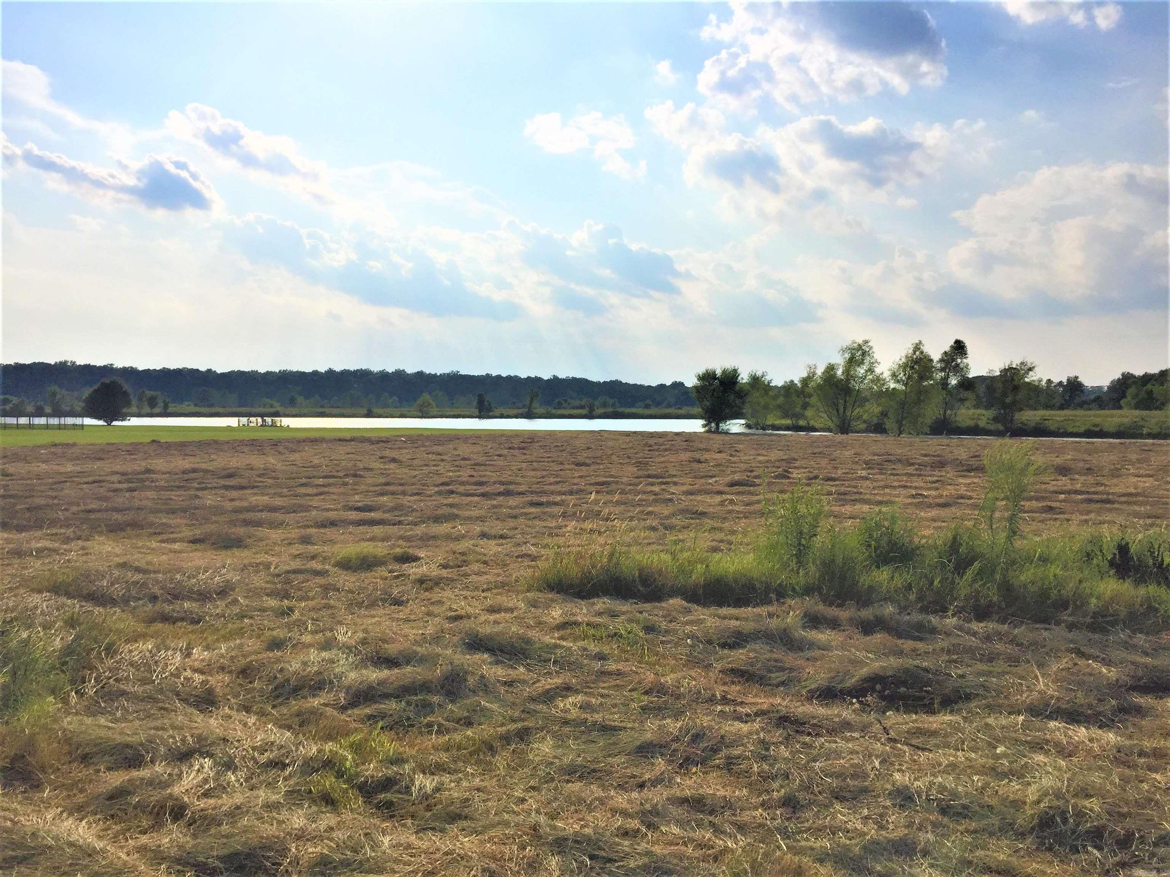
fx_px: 980
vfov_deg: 48.2
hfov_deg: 61.7
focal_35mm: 29
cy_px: 438
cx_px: 585
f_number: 2.2
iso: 32
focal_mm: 4.15
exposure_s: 1/9901
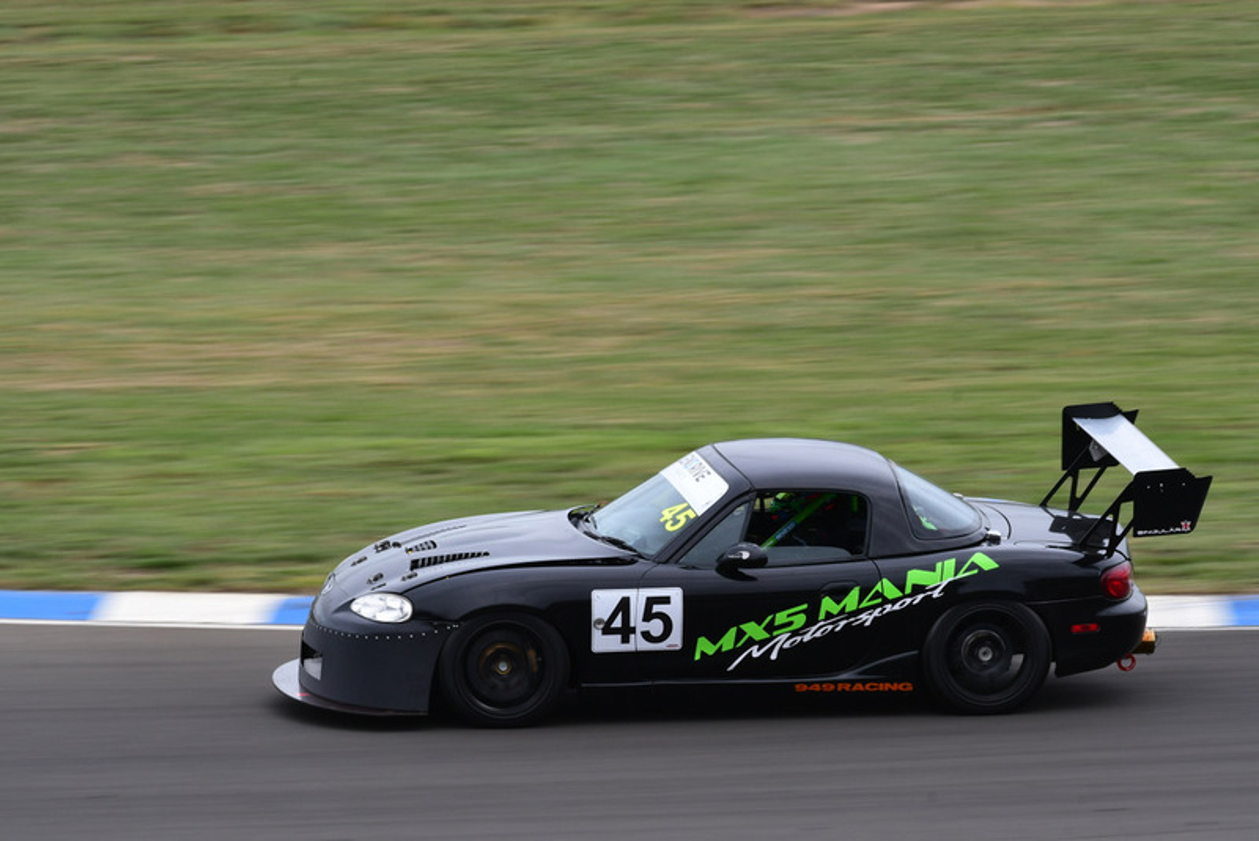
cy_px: 420
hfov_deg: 4.4
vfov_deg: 3.0
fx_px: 16267
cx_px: 630
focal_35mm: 465
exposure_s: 1/200
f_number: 13
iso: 250
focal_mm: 310
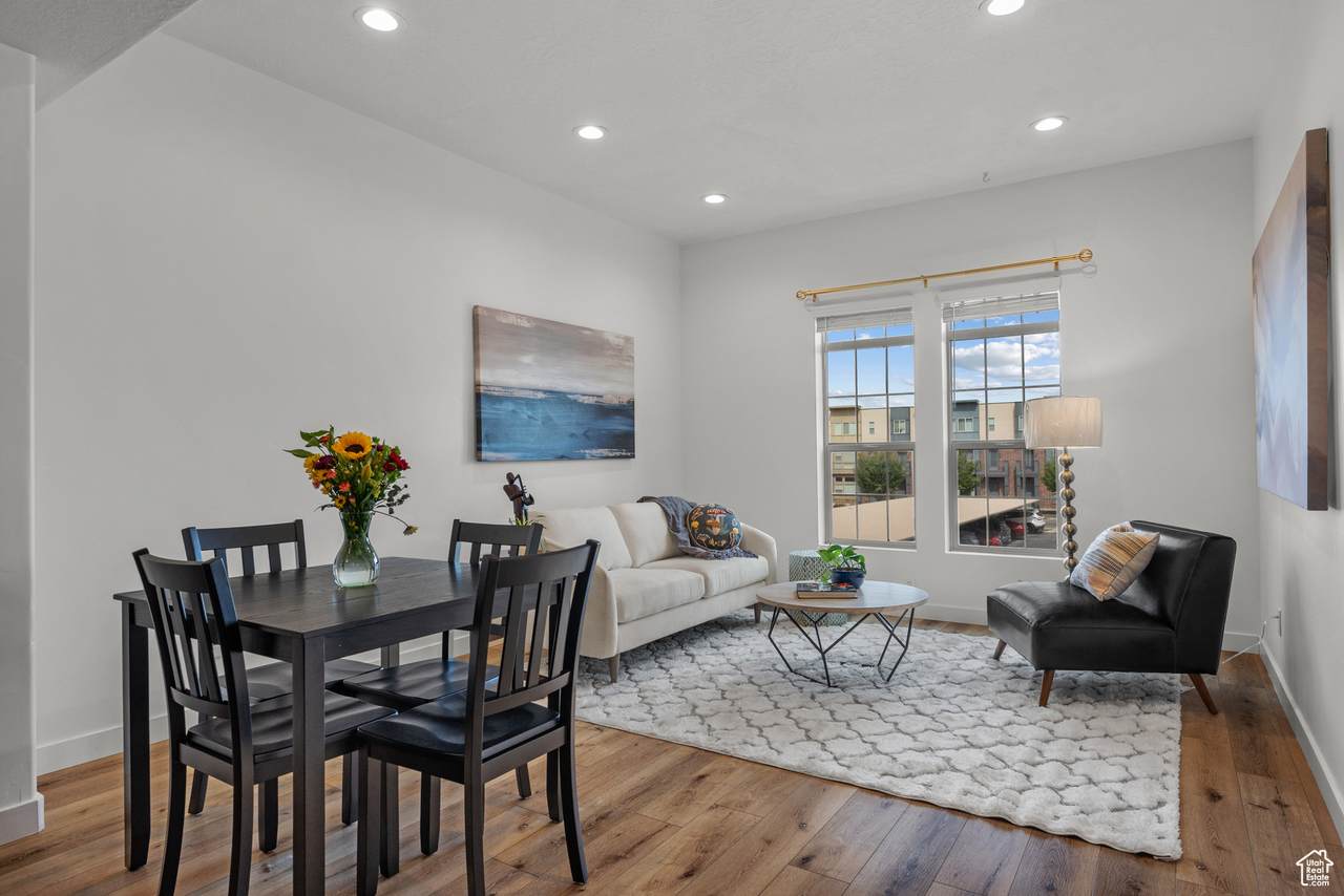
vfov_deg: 62.0
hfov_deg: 84.0
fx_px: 747
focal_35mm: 20
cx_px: 672
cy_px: 448
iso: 500
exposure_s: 1/6
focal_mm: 20
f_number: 8
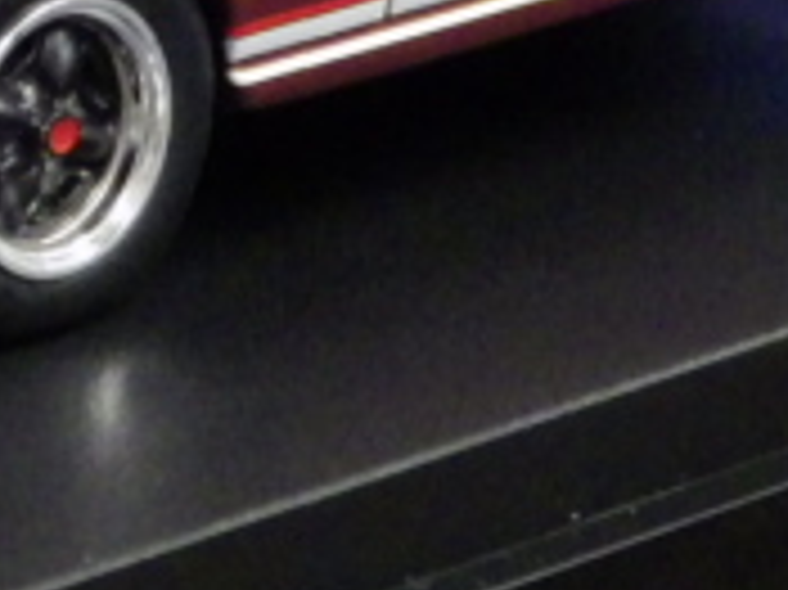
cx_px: 306
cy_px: -248
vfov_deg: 3.9
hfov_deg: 5.3
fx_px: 8553
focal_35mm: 376
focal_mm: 18.4
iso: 1600
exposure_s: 1/30
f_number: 4.6
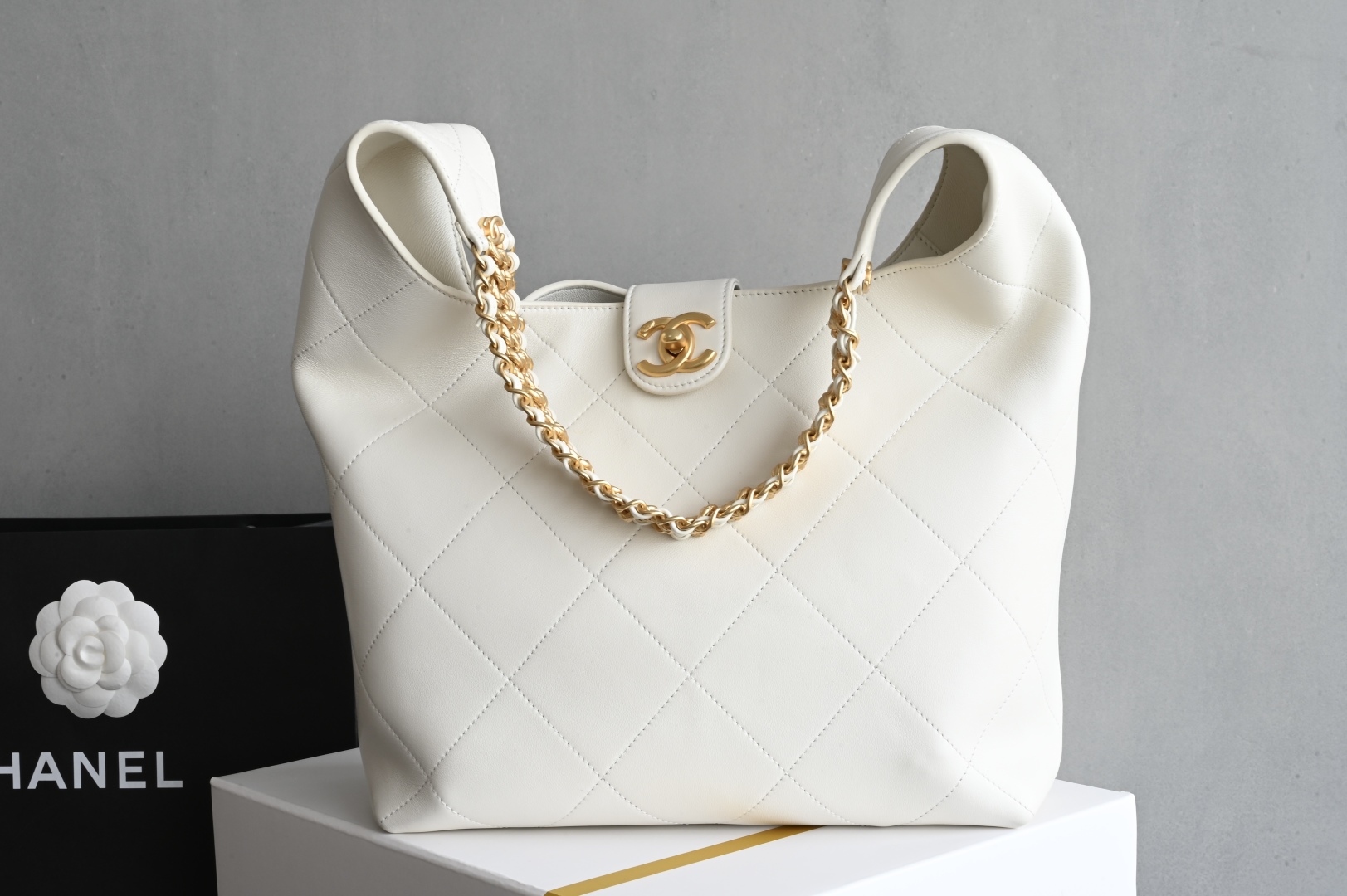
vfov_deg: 27.5
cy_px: 448
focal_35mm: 49
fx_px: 1832
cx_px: 674
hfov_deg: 40.4
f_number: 22
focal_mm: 49
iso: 250
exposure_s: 1/13
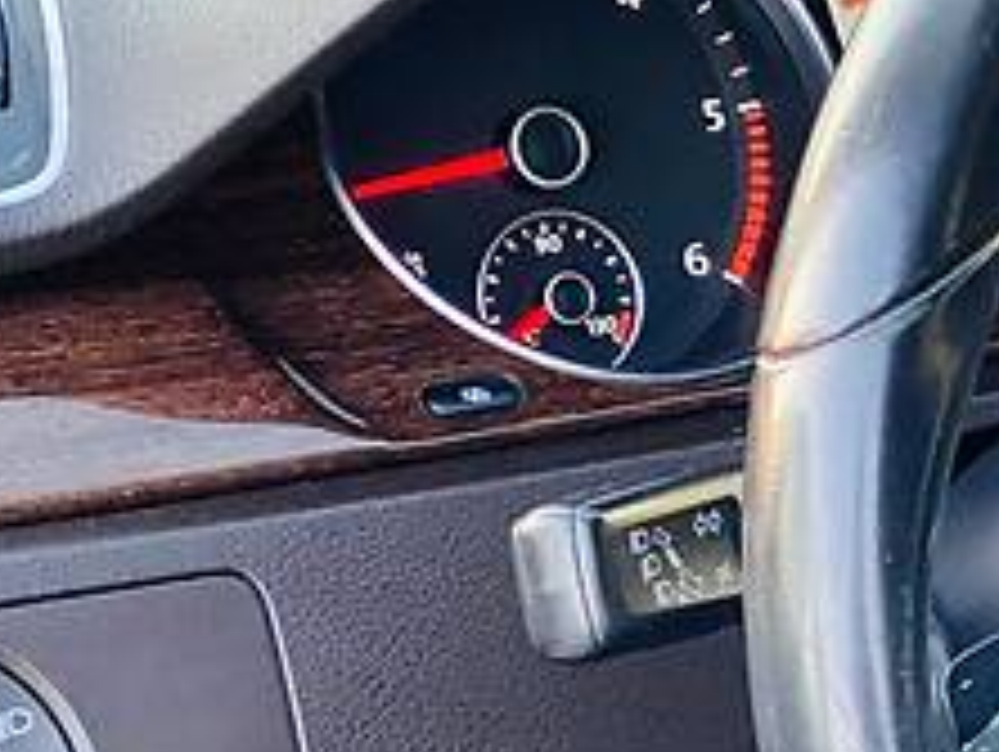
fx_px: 5403
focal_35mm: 187
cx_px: 1296
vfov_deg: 7.9
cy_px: 761
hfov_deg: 10.3
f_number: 2
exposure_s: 1/59
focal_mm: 6
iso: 640
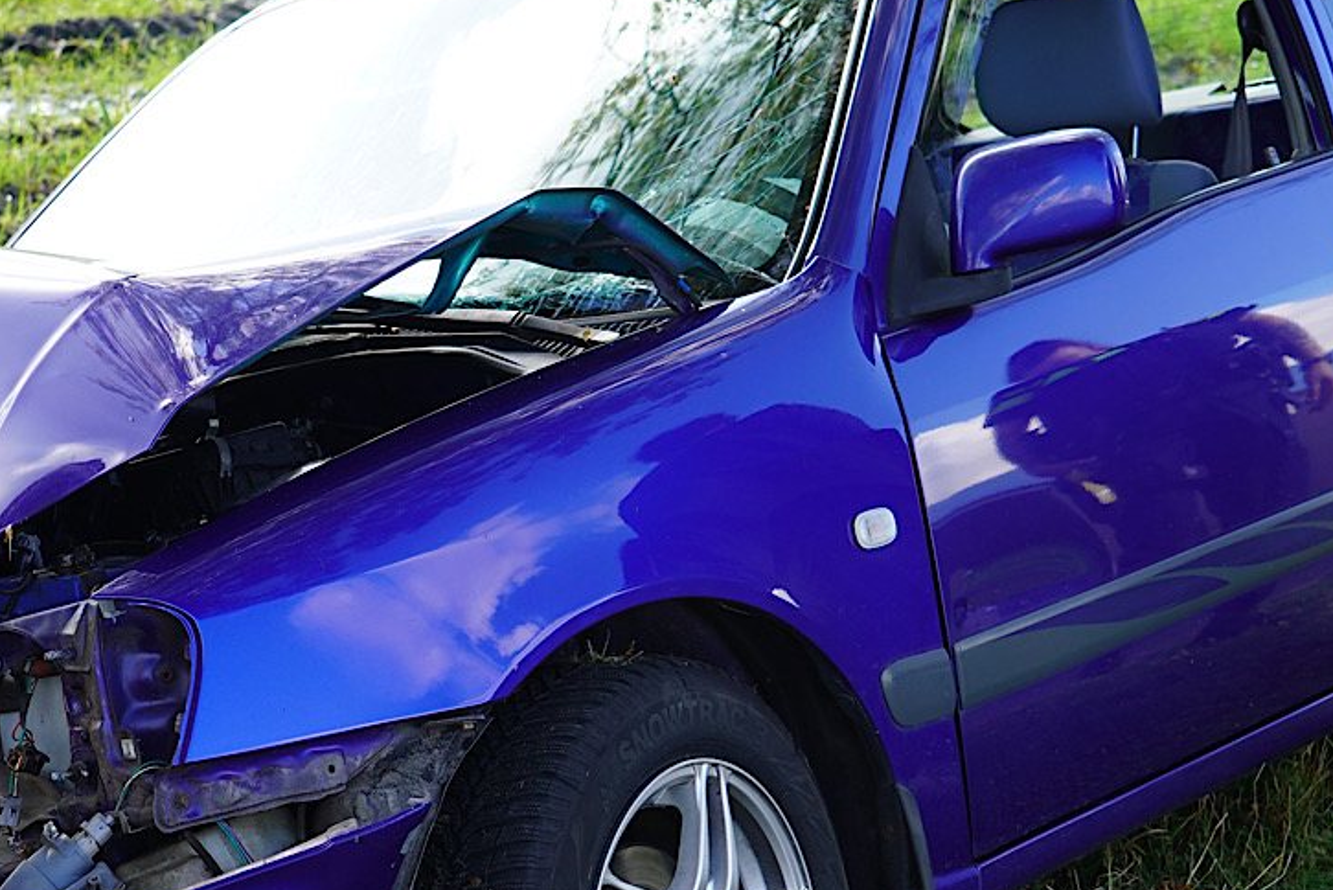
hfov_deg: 22.5
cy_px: 502
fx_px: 3334
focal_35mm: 90
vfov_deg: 15.2
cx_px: 438
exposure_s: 1/100
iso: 100
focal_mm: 34
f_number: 5
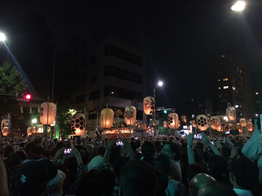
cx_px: 131
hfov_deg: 60.0
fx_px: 227
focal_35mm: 30
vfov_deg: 46.8
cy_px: 98
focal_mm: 4.12
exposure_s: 1/15
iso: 400
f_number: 2.2
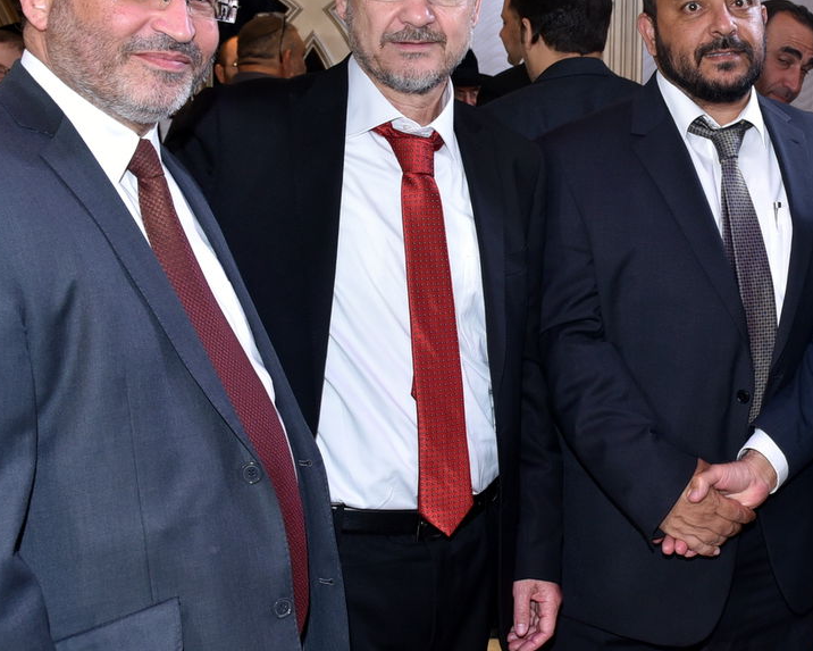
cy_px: 290
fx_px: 1059
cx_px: 544
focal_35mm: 44
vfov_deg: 34.1
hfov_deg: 41.4
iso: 500
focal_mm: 24
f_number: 6.3
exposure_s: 1/100
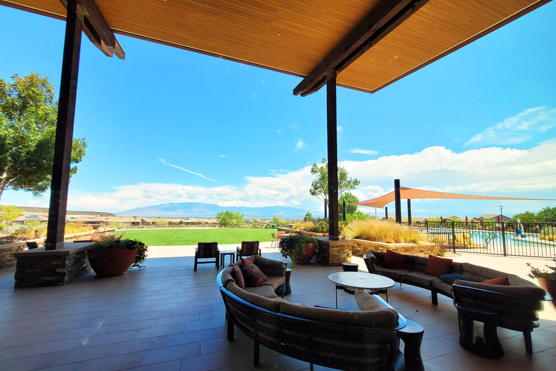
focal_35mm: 14
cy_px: 192
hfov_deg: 104.2
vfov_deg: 81.2
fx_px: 216
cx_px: 275
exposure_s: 1/763
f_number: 2.2
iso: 40
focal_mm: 1.74
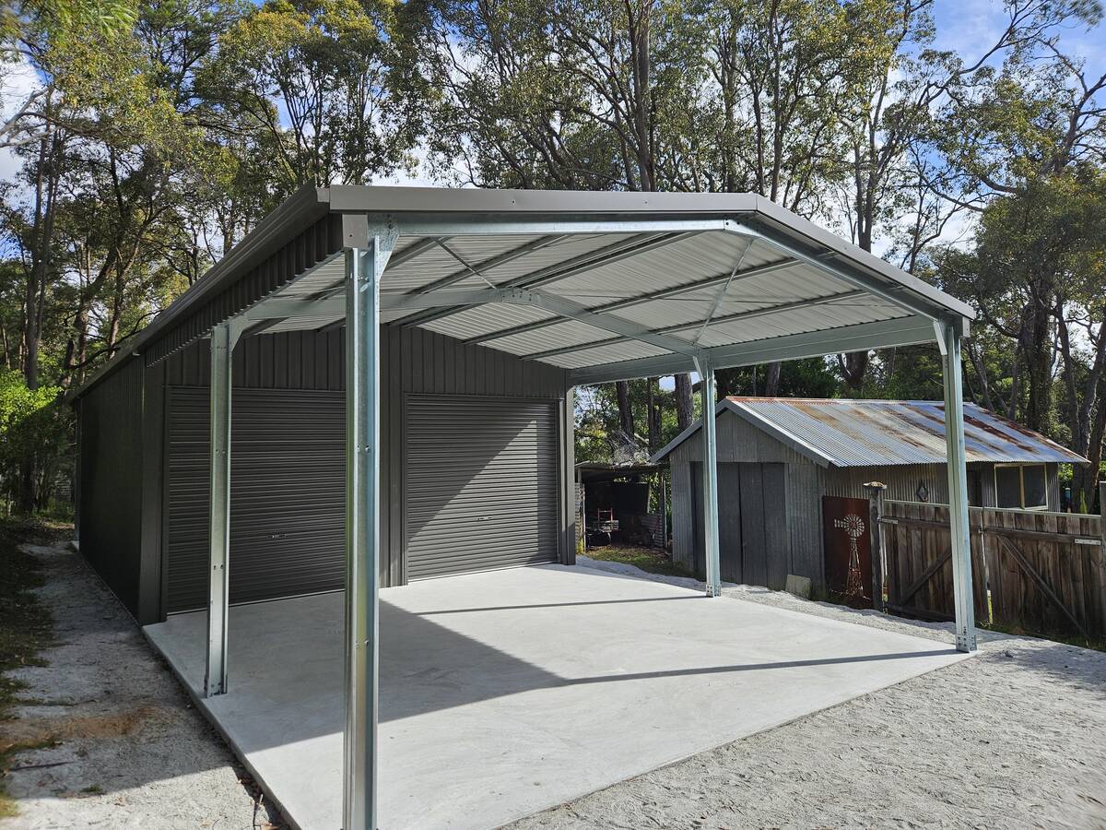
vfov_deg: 58.9
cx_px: 553
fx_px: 735
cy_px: 415
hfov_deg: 73.9
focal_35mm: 23
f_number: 1.8
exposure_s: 1/848
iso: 25
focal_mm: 5.4
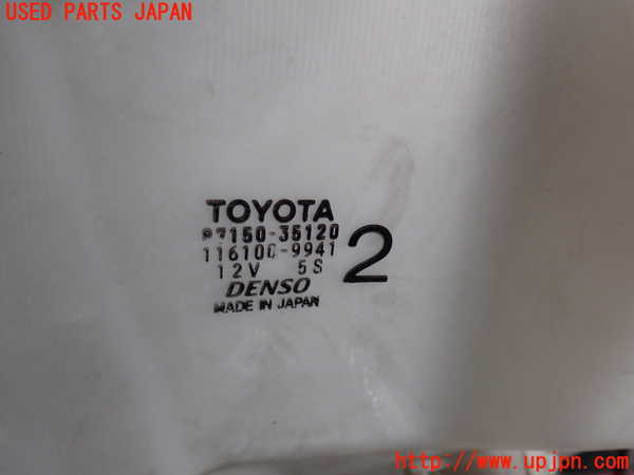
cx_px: 317
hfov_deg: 49.0
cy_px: 238
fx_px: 696
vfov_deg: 37.7
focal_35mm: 38
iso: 200
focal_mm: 6.83
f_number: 2.7
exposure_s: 1/80
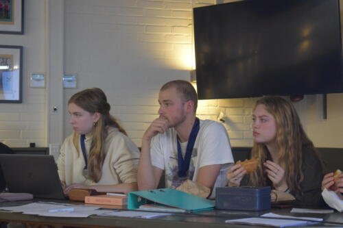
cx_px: 172
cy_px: 114
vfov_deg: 16.5
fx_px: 786
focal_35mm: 82
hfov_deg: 24.6
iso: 2500
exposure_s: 1/60
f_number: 5.6
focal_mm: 55
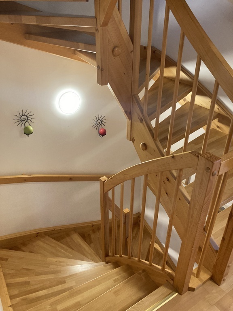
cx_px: 116
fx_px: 251
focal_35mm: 28
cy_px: 156
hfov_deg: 49.7
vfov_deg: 63.4
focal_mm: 3.99
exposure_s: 1/50
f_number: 1.8
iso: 320
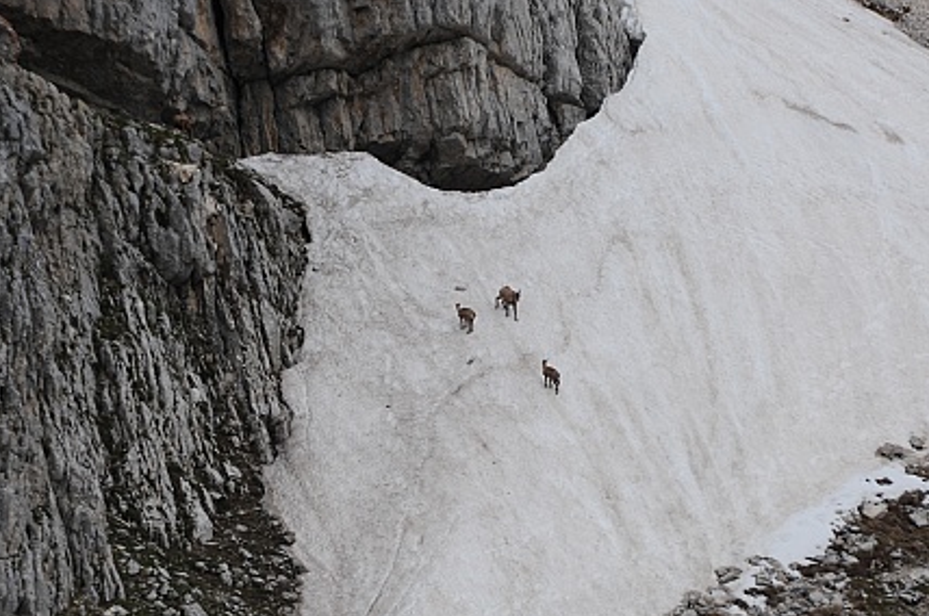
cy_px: 326
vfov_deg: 3.3
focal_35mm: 421
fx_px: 10848
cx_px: 486
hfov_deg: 4.9
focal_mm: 300
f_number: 13
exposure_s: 1/640
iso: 200
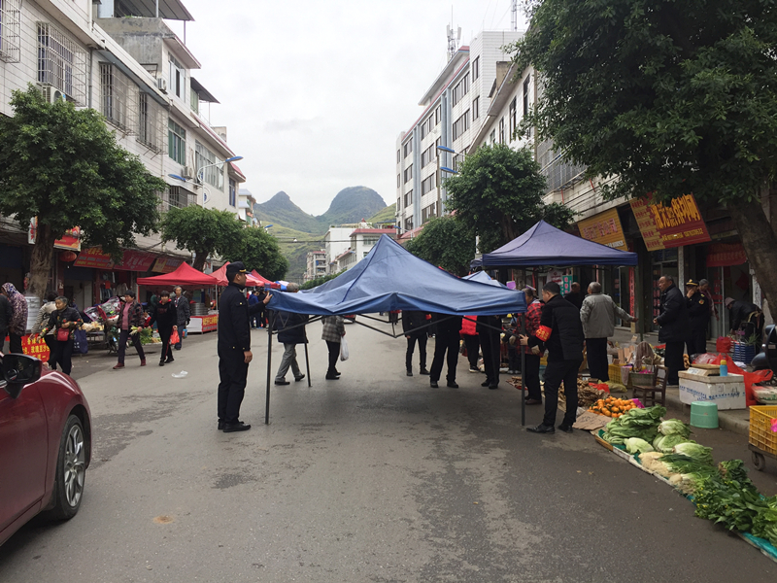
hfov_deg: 61.7
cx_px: 388
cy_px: 292
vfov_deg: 48.2
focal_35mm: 29
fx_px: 651
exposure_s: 1/202
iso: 32
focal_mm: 4.15
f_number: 2.2
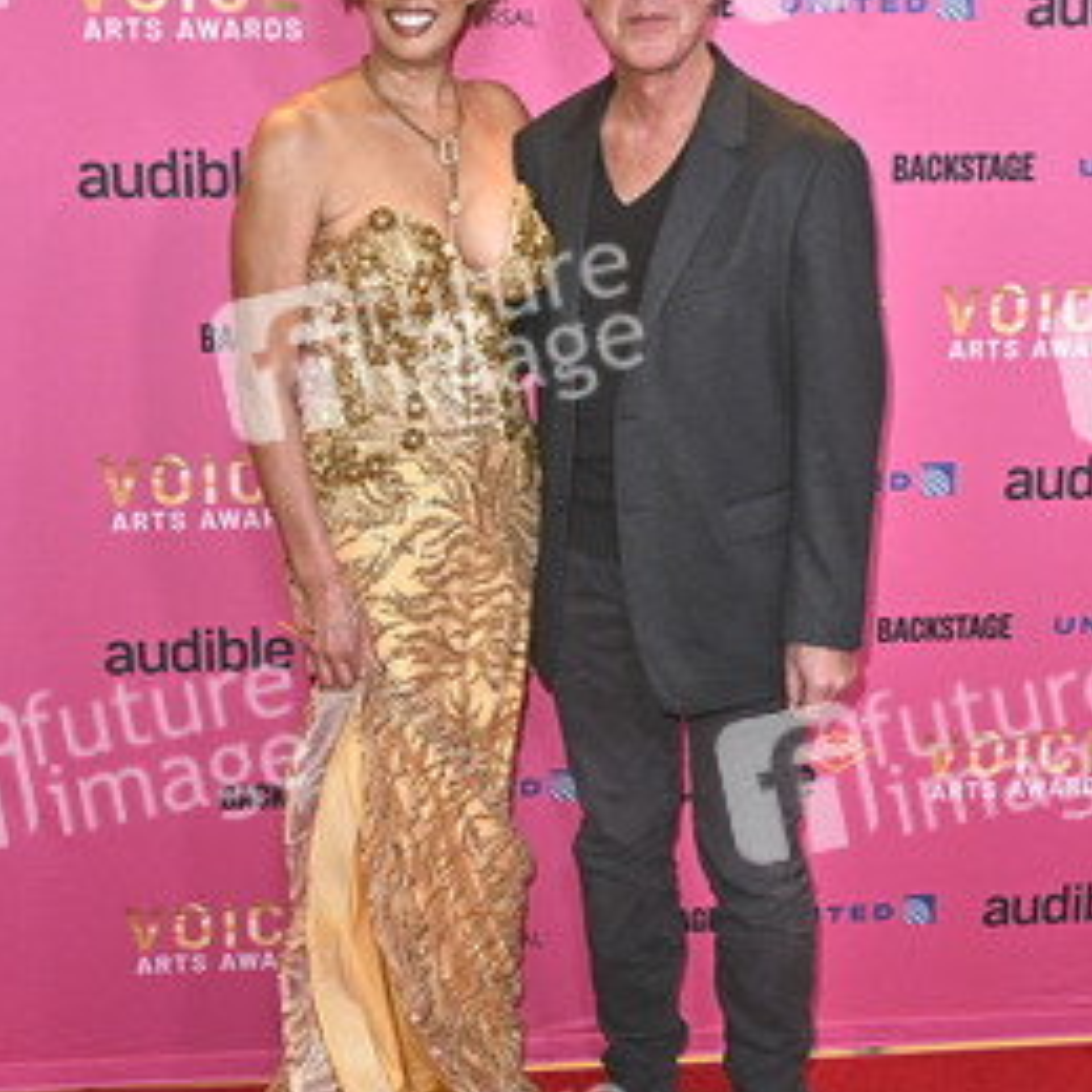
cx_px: 550
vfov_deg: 33.4
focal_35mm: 51
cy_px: 554
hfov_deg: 33.4
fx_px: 1820
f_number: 6.3
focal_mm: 39
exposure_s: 1/320
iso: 2000
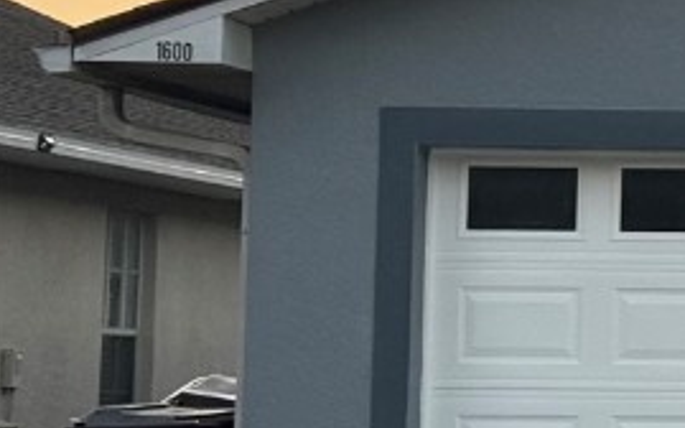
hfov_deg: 10.1
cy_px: 158
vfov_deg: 6.8
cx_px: 1291
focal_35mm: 194
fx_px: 3621
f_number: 1.78
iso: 64
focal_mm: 6.76
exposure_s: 1/293
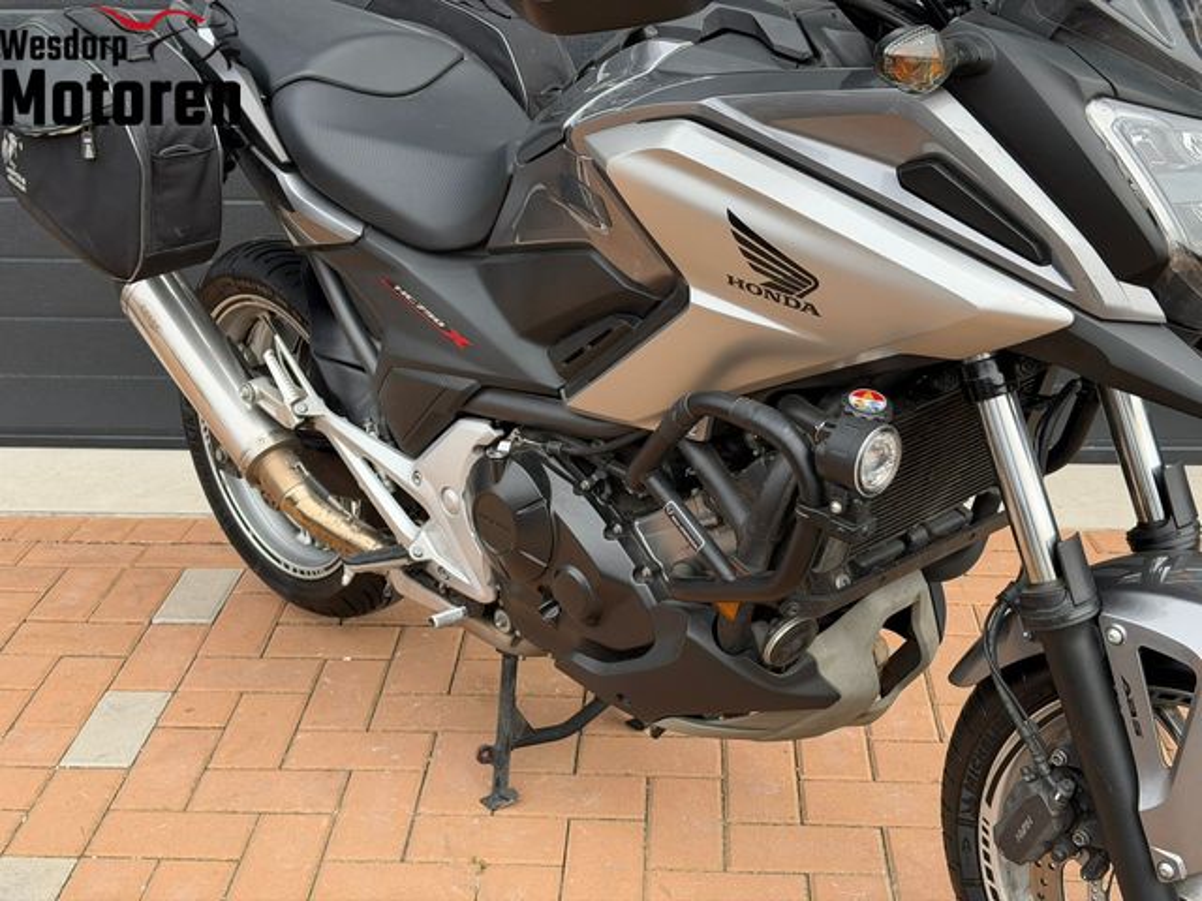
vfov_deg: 30.3
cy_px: 450
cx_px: 601
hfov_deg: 39.7
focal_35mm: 48
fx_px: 1667
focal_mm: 6.76
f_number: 1.78
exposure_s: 1/987
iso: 80
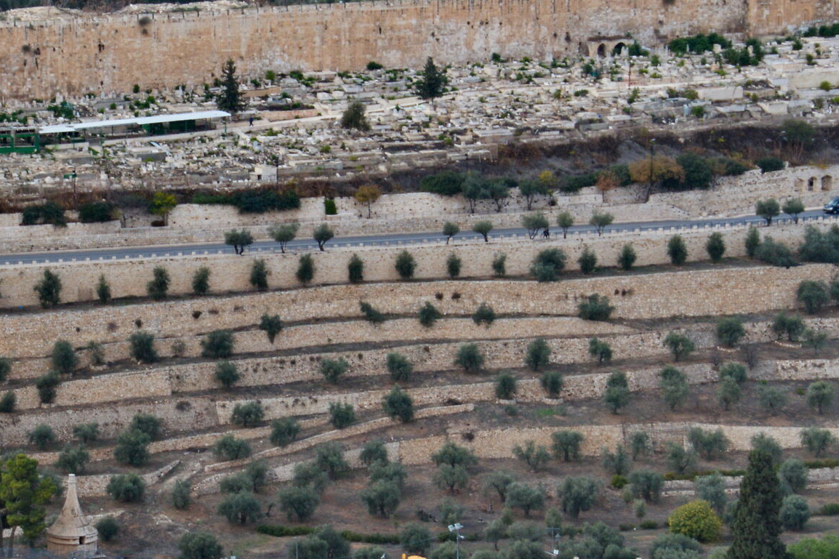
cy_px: 244
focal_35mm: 156
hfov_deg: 13.1
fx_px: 3635
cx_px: 90
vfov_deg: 8.8
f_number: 25
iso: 200
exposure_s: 1/30
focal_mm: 50
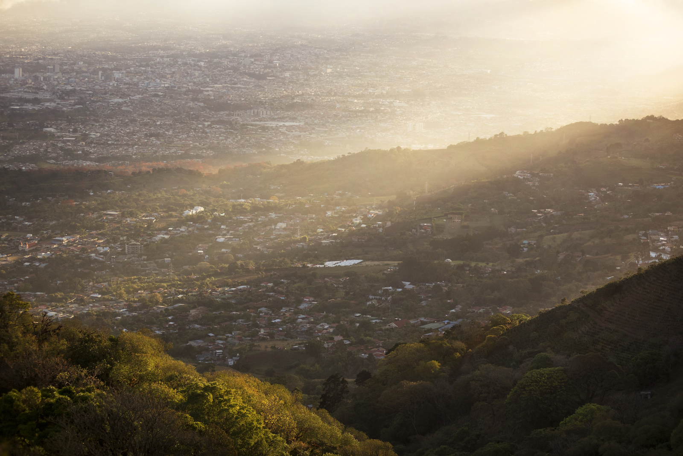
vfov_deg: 17.1
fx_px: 1518
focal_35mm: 80
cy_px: 228
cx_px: 342
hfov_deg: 25.4
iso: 500
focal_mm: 80
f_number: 2.8
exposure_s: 1/4000
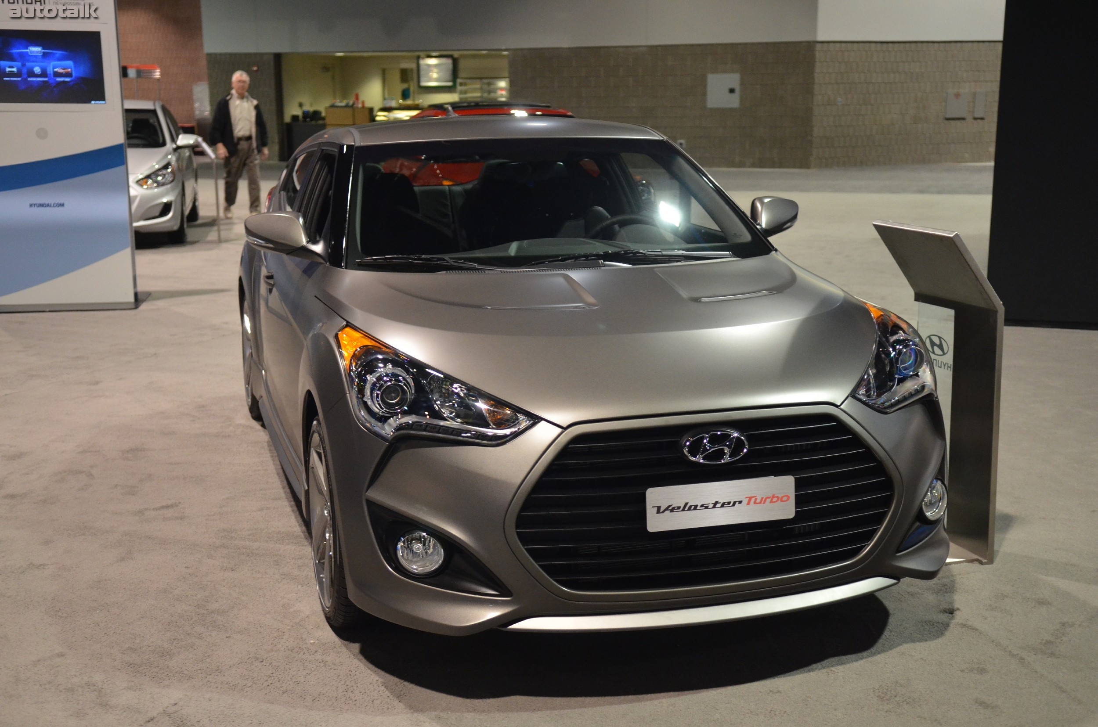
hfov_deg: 43.7
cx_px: 549
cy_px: 364
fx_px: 1370
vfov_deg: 29.7
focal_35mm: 45
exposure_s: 1/50
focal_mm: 30
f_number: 2.8
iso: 1600
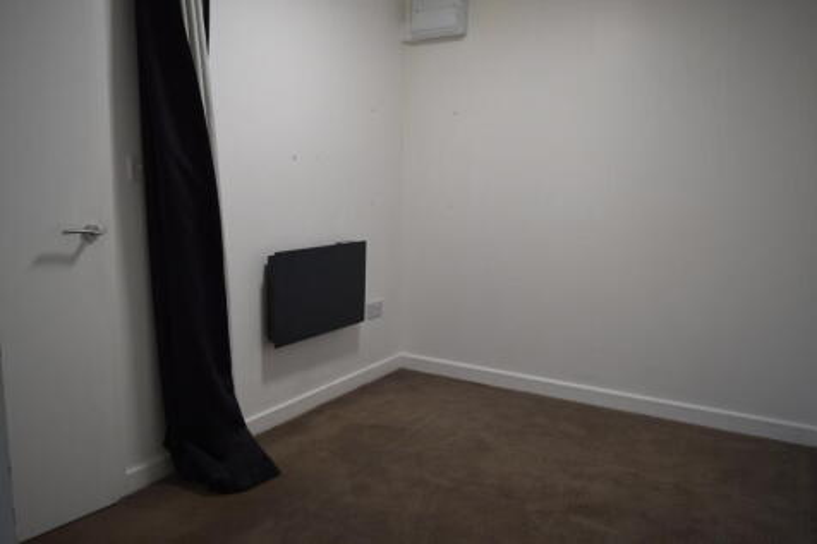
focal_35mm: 27
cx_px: 408
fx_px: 613
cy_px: 272
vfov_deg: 47.9
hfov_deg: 67.4
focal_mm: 18
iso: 400
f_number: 4.5
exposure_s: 1/100
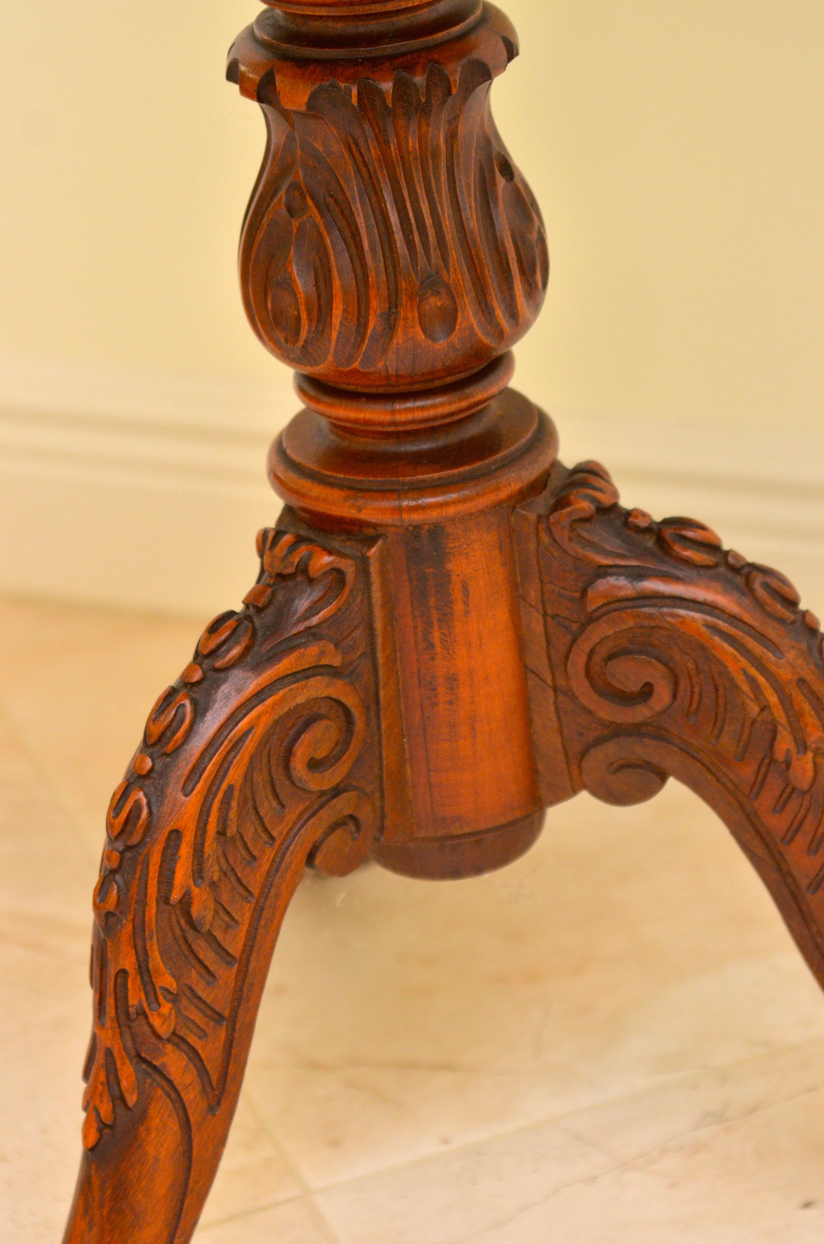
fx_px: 3621
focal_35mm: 105
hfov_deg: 13.0
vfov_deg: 19.5
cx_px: 412
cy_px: 622
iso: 800
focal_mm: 70
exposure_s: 1/100
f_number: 4
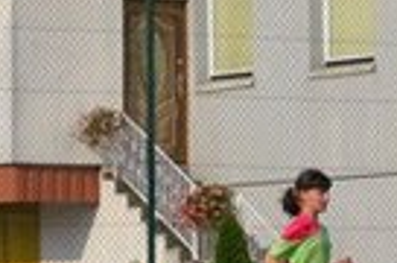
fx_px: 4339
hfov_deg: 5.2
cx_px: 663
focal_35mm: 394
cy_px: 188
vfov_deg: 3.5
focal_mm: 55
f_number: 6.3
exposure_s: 1/1600
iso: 400
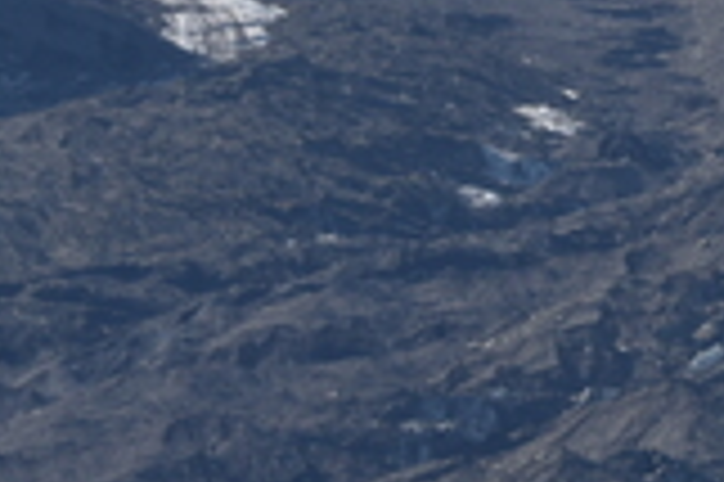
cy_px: -617
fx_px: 23988
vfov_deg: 1.1
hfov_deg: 1.7
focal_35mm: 1194
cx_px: 1704
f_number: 9
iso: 100
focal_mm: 150
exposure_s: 1/320
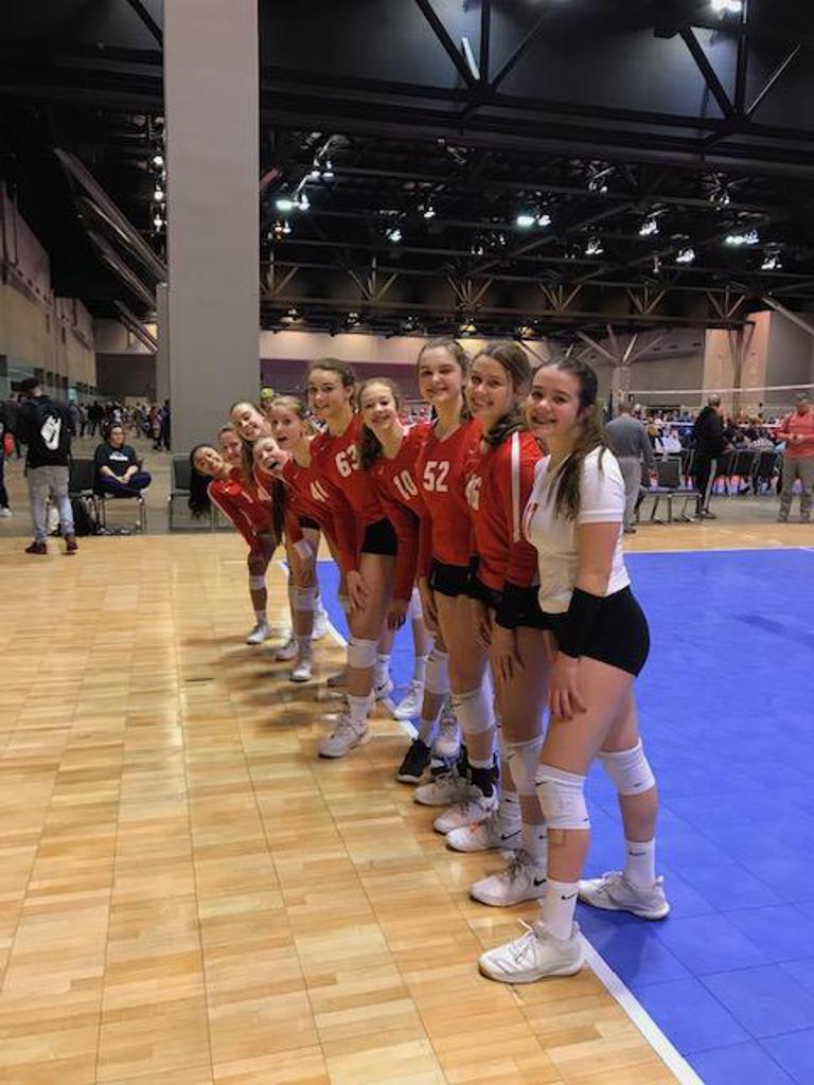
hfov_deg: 49.7
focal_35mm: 28
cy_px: 542
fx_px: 878
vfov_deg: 63.4
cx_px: 407
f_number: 1.8
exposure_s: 1/15
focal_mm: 3.99
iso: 40
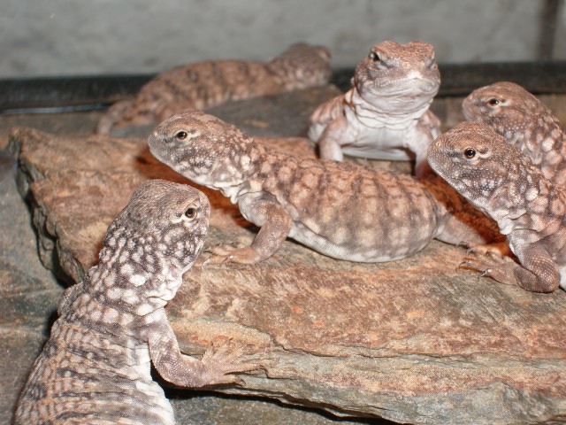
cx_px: 283
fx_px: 1439
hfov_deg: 22.3
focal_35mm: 88
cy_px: 212
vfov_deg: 16.8
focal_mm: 14.6
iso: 80
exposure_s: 1/60
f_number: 7
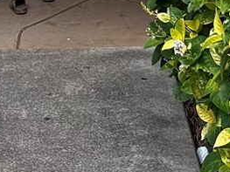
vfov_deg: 9.2
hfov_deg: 13.5
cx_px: 129
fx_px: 970
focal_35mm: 146
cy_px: -227
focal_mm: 6.86
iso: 80
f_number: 1.78
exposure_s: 1/1692
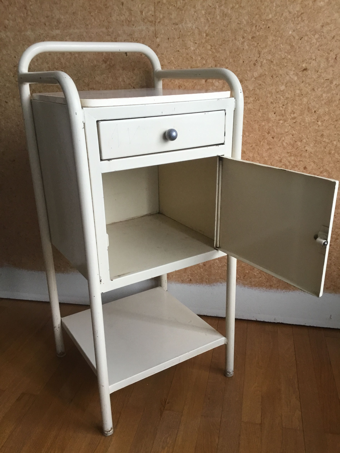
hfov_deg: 45.4
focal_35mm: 31
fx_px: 406
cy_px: 226
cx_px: 170
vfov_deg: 58.4
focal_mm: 3.3
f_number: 2.4
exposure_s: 1/33
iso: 64
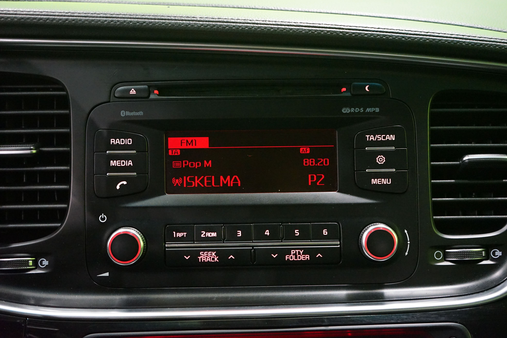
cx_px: 254
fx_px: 606
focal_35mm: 43
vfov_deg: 31.2
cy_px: 169
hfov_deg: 45.4
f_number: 4.5
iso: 6400
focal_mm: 43
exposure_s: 1/13
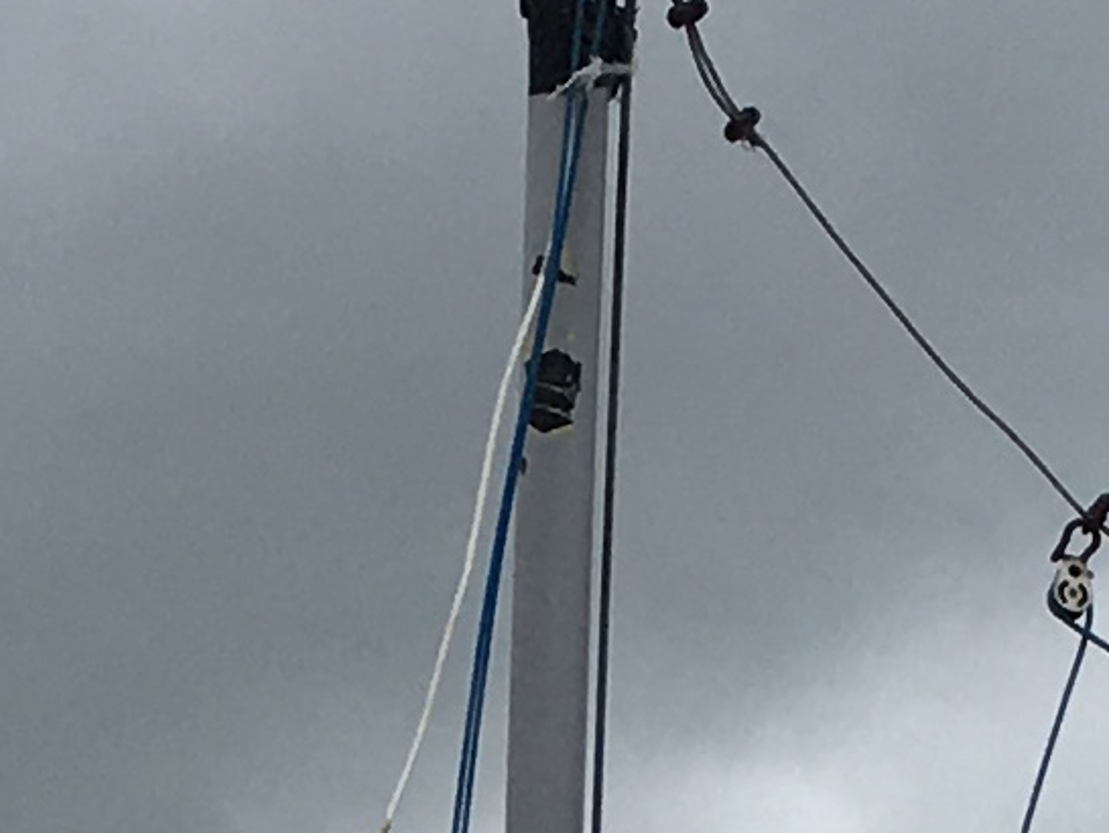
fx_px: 6859
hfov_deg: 9.2
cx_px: 126
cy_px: 2395
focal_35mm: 214
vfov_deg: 6.4
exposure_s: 1/574
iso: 25
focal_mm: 4.15
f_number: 2.2
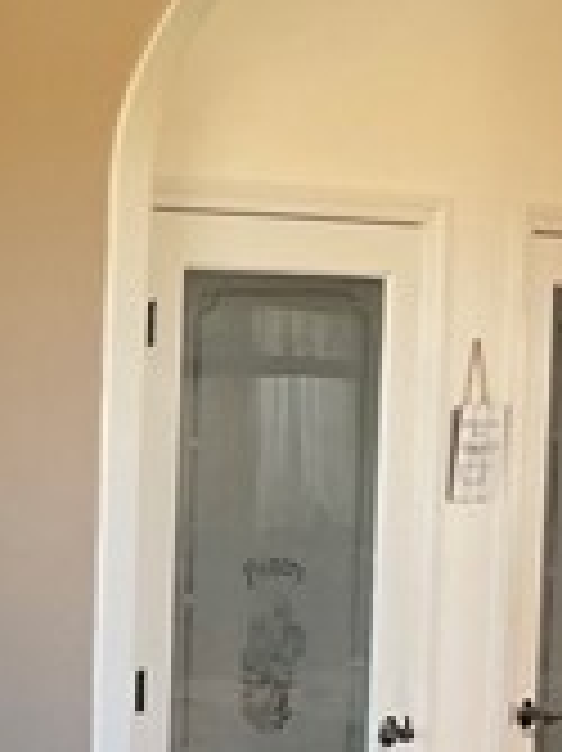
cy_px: 630
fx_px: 2406
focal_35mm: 111
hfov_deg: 12.1
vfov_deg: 17.5
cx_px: -486
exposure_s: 1/60
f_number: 1.8
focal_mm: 3
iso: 80
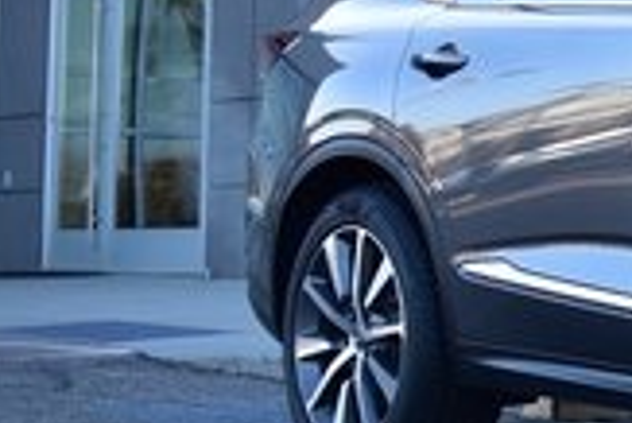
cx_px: 1206
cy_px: -85
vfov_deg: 9.2
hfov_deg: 12.5
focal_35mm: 147
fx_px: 2582
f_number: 5
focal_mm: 25
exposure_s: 1/100
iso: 100
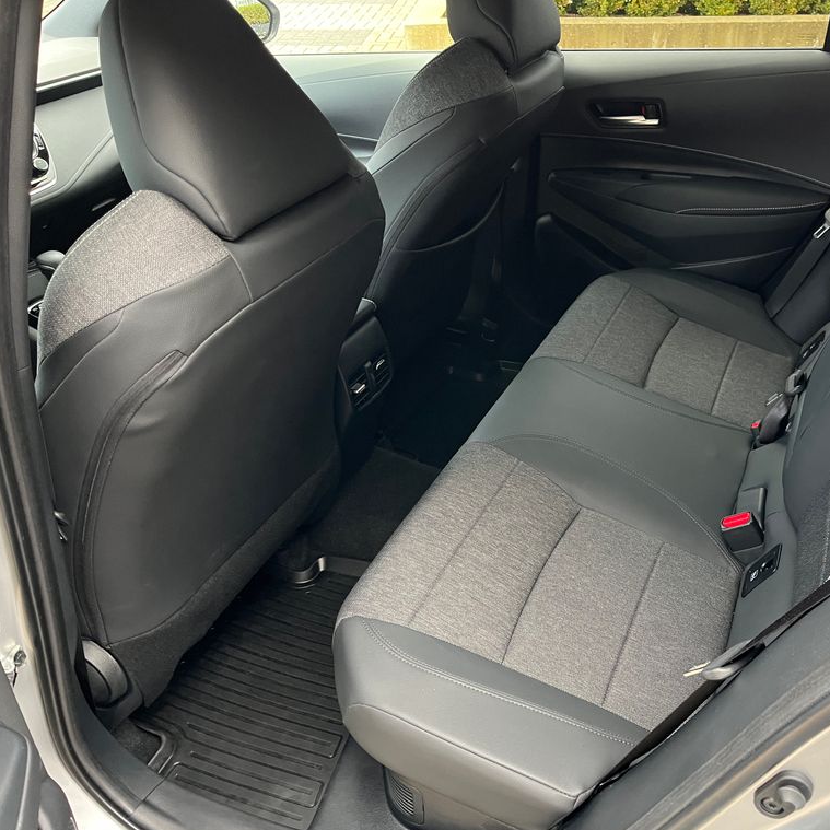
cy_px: 418
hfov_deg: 51.7
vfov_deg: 52.5
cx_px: 540
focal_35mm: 31
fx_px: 841
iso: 320
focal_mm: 5.1
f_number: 1.6
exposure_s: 1/60
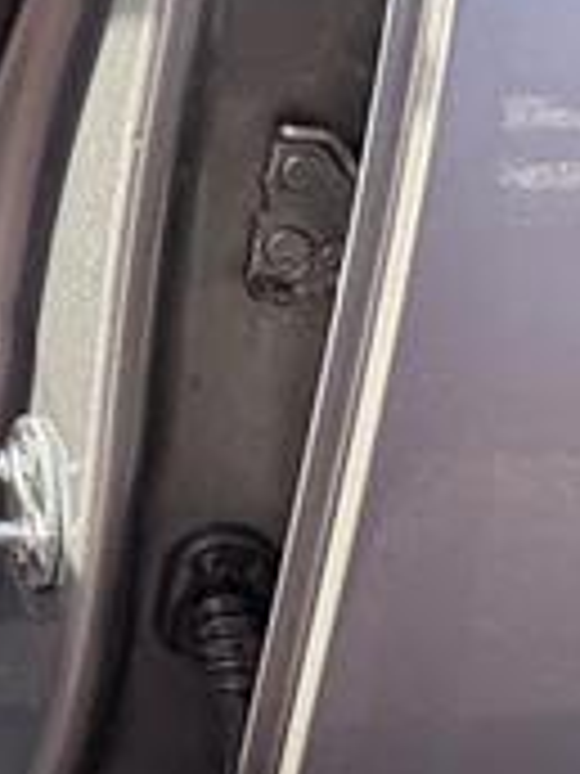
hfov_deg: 16.6
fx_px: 1631
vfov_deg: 23.2
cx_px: -477
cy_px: -274
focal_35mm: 73
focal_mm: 2.22
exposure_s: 1/134
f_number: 2.2
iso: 40
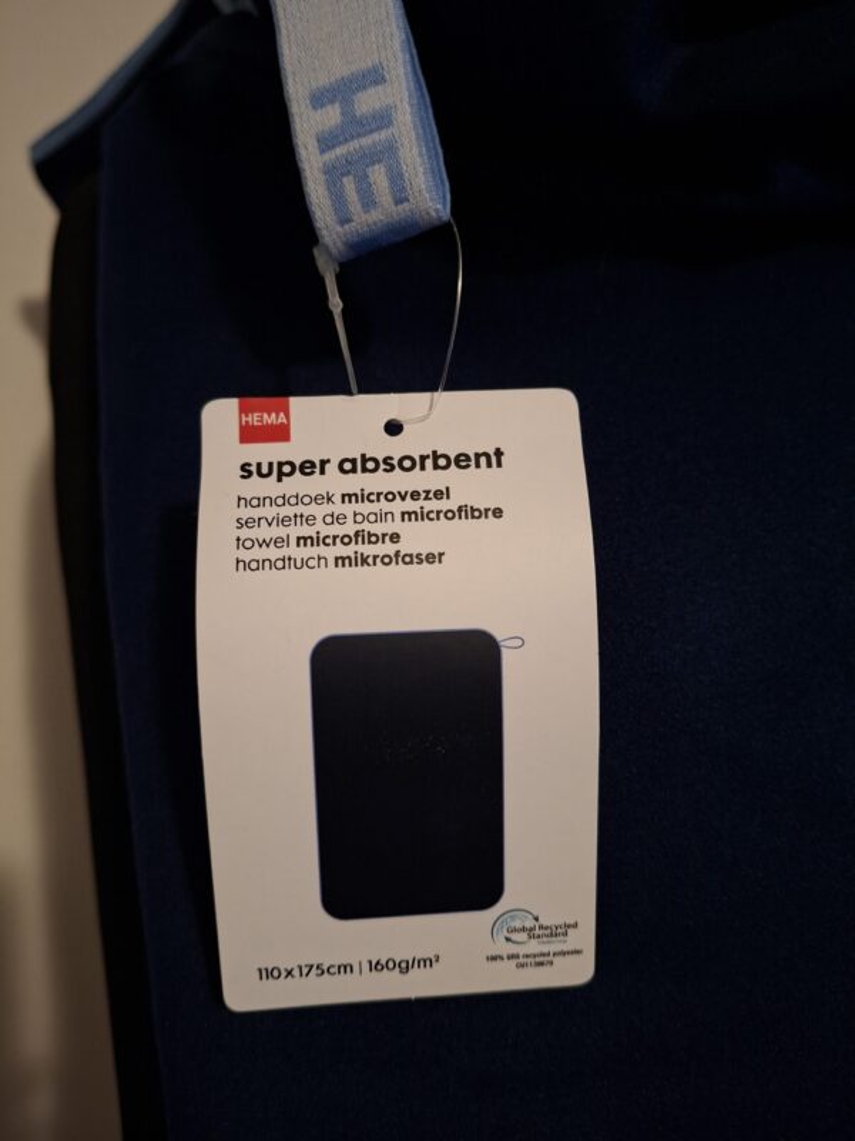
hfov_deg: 58.9
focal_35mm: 23
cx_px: 428
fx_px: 757
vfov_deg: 73.9
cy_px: 570
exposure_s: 1/25
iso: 500
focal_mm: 5.54
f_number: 1.8
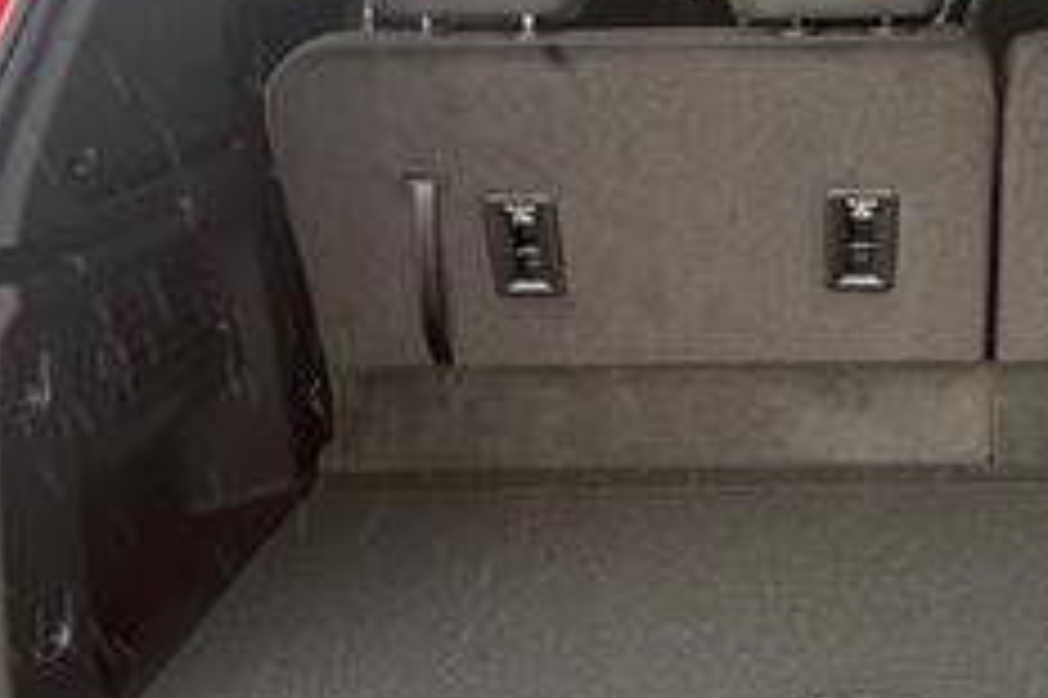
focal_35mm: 54
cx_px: 846
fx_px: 1571
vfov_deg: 25.0
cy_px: 279
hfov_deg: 35.6
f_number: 1.78
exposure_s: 1/113
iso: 200
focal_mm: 6.76
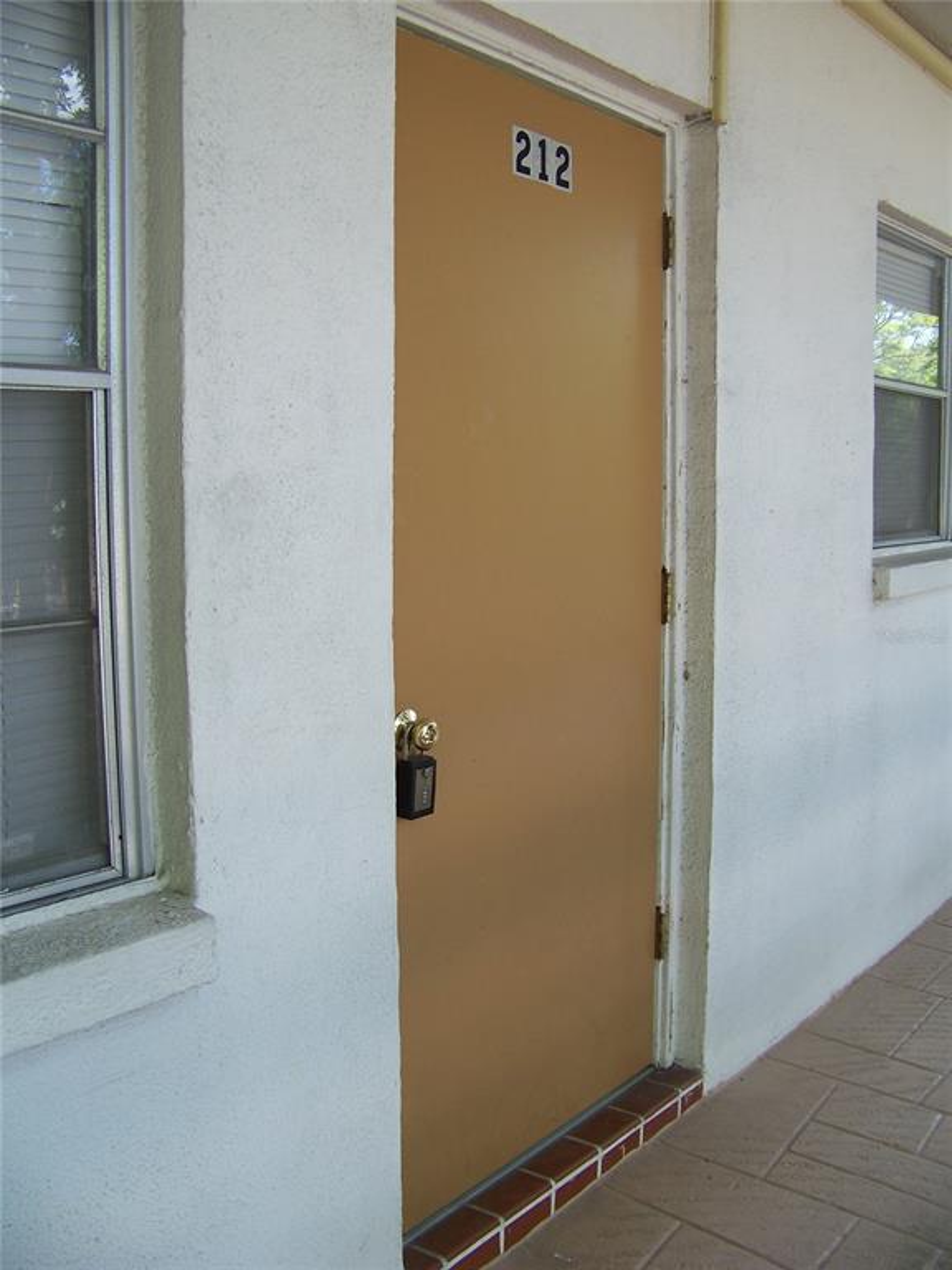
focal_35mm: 36
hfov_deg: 39.7
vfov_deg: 51.4
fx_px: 1320
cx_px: 476
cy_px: 635
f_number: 2.8
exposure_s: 1/100
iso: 64
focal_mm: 5.85
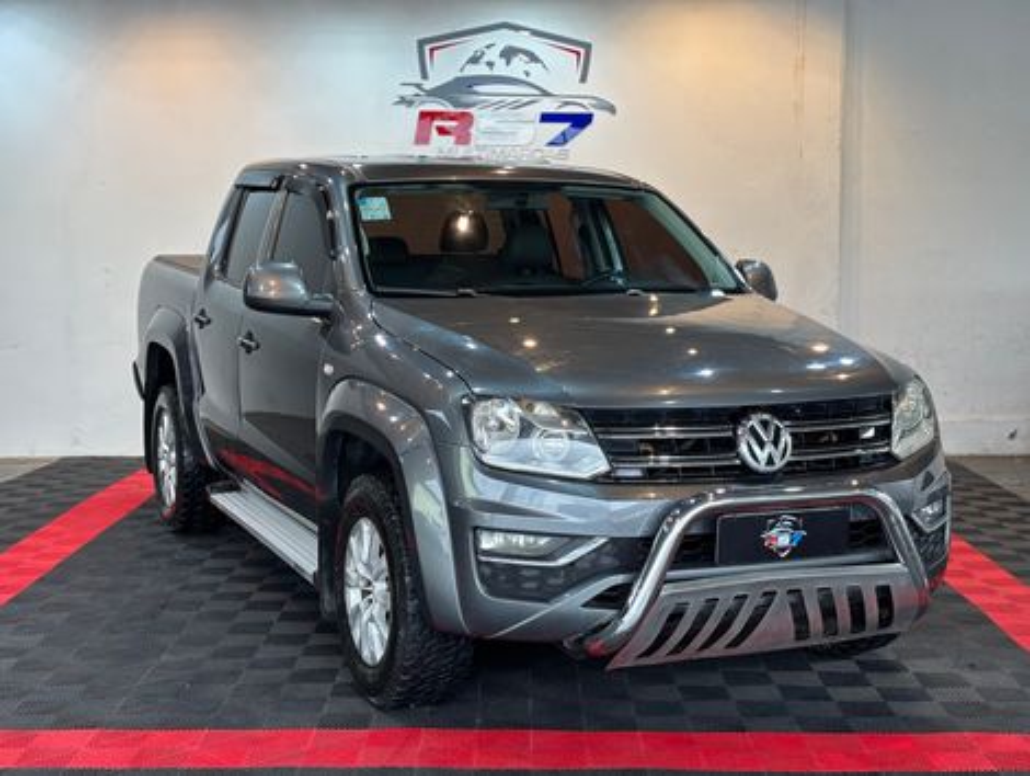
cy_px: 388
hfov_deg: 36.8
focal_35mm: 52
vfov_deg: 28.1
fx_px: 1550
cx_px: 515
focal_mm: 5.96
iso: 25
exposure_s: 1/60
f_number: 1.6
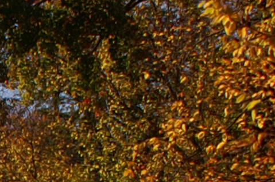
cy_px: 405
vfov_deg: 5.1
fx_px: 2014
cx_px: -317
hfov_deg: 7.4
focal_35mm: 264
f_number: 6.3
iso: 100
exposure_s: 1/60
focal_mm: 28
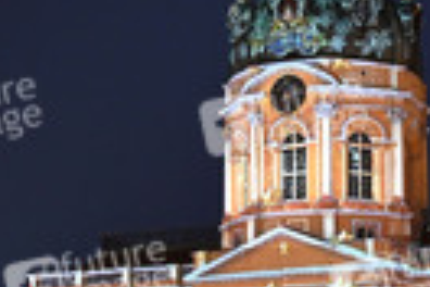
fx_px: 1385
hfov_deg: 17.5
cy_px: 199
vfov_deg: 11.8
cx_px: 327
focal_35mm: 116
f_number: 2.8
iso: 4000
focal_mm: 34
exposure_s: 1/60
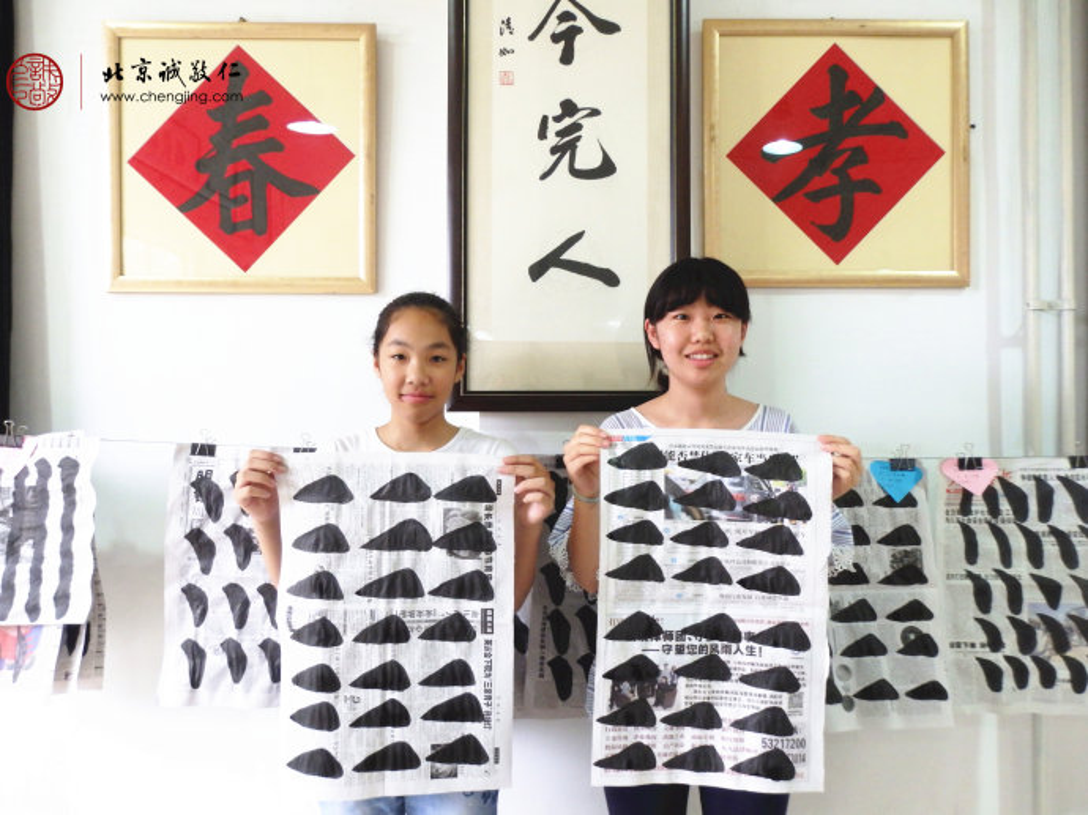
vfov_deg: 54.9
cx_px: 544
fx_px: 785
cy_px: 408
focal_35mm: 25
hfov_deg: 69.4
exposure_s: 1/30
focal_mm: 4.5
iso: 320
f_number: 3
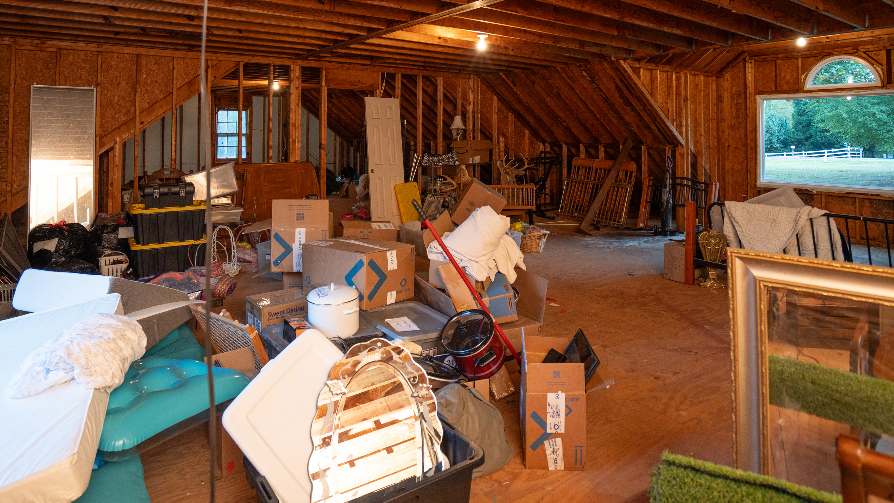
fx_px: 498
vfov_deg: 52.2
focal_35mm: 21
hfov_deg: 83.8
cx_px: 428
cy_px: 154
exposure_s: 1/60
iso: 800
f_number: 4
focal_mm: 16
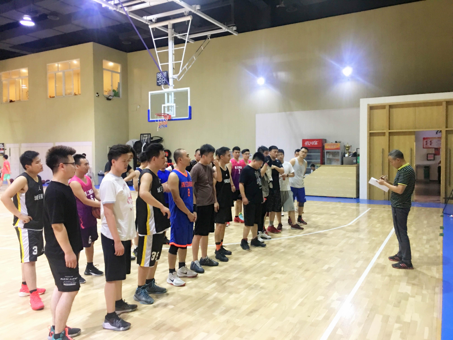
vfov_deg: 48.2
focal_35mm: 29
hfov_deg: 61.7
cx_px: 226
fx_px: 380
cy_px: 170
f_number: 2.2
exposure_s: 1/10
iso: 80
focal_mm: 4.15
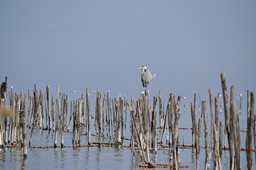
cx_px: 128
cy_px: 85
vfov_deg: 3.1
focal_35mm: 450
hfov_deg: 4.6
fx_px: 3200
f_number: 7.1
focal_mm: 300
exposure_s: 1/800
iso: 200
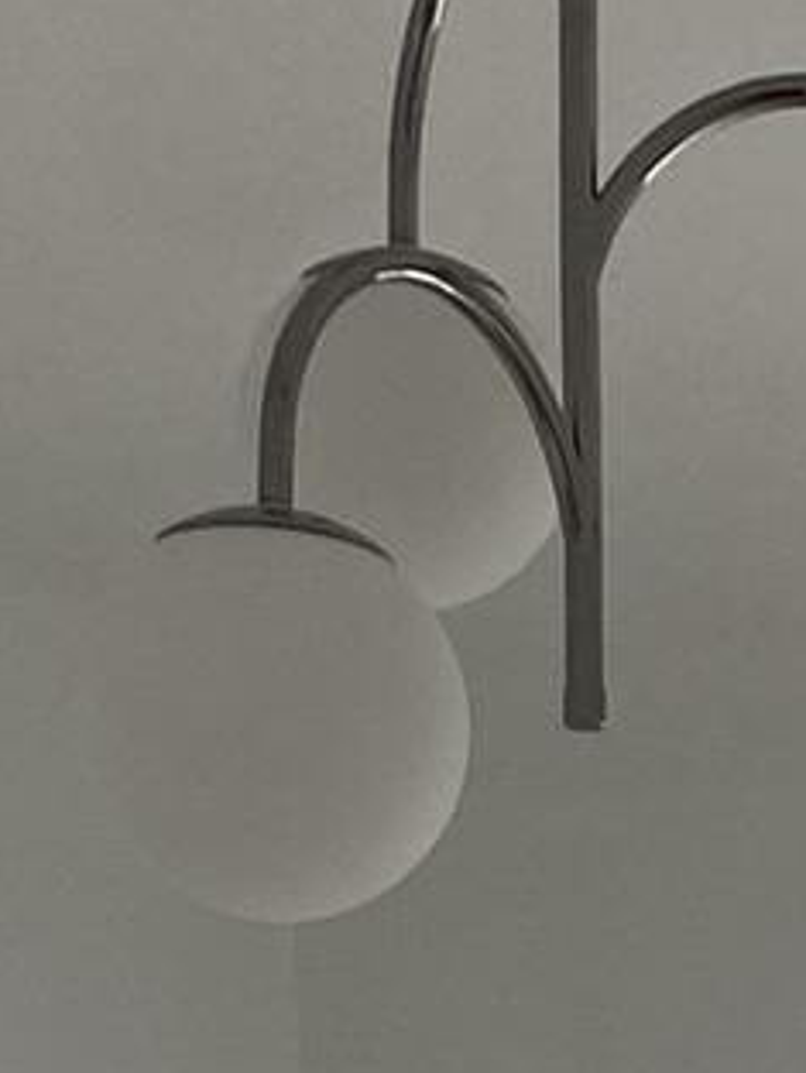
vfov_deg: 10.1
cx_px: 1533
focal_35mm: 170
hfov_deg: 8.4
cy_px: 2568
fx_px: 5274
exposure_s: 1/100
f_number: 1.8
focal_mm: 4.25
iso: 50
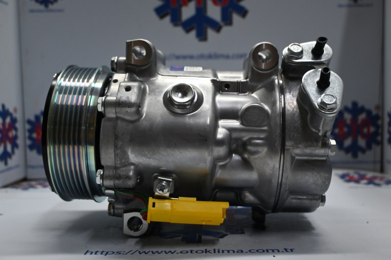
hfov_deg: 51.3
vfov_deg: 35.5
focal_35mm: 38
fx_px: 407
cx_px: 196
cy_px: 130
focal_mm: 25
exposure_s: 1/125
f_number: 4.2
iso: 720
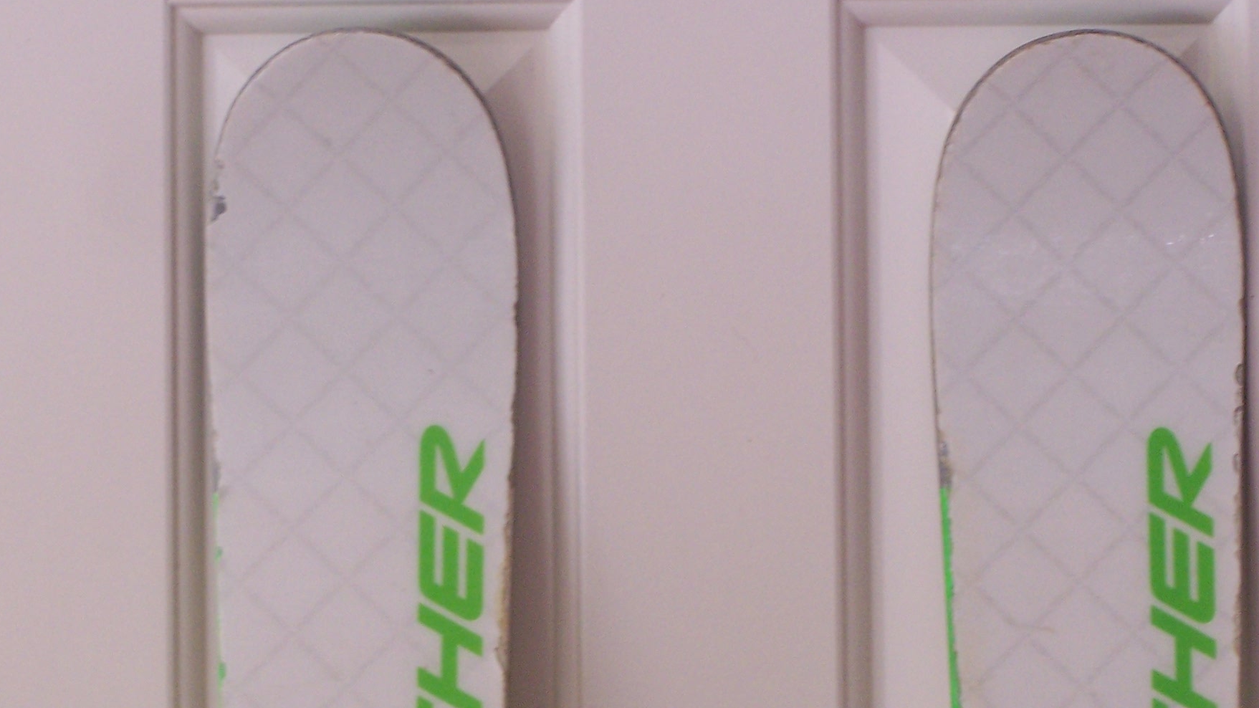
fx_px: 5007
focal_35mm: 150
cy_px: 546
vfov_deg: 8.1
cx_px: 717
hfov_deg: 14.3
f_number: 3.2
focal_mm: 17.5
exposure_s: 1/45
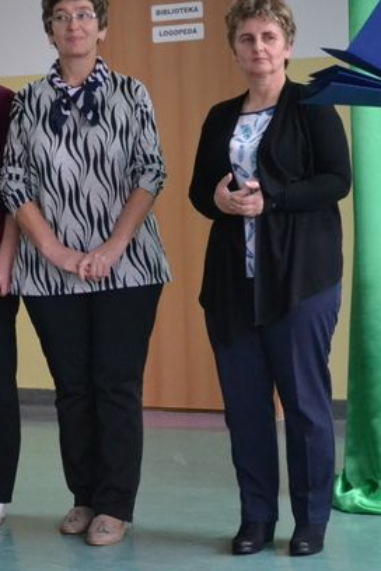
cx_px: 213
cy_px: 204
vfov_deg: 19.2
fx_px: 1683
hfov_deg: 12.9
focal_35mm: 106
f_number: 4.2
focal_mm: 32
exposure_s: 1/125
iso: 3200
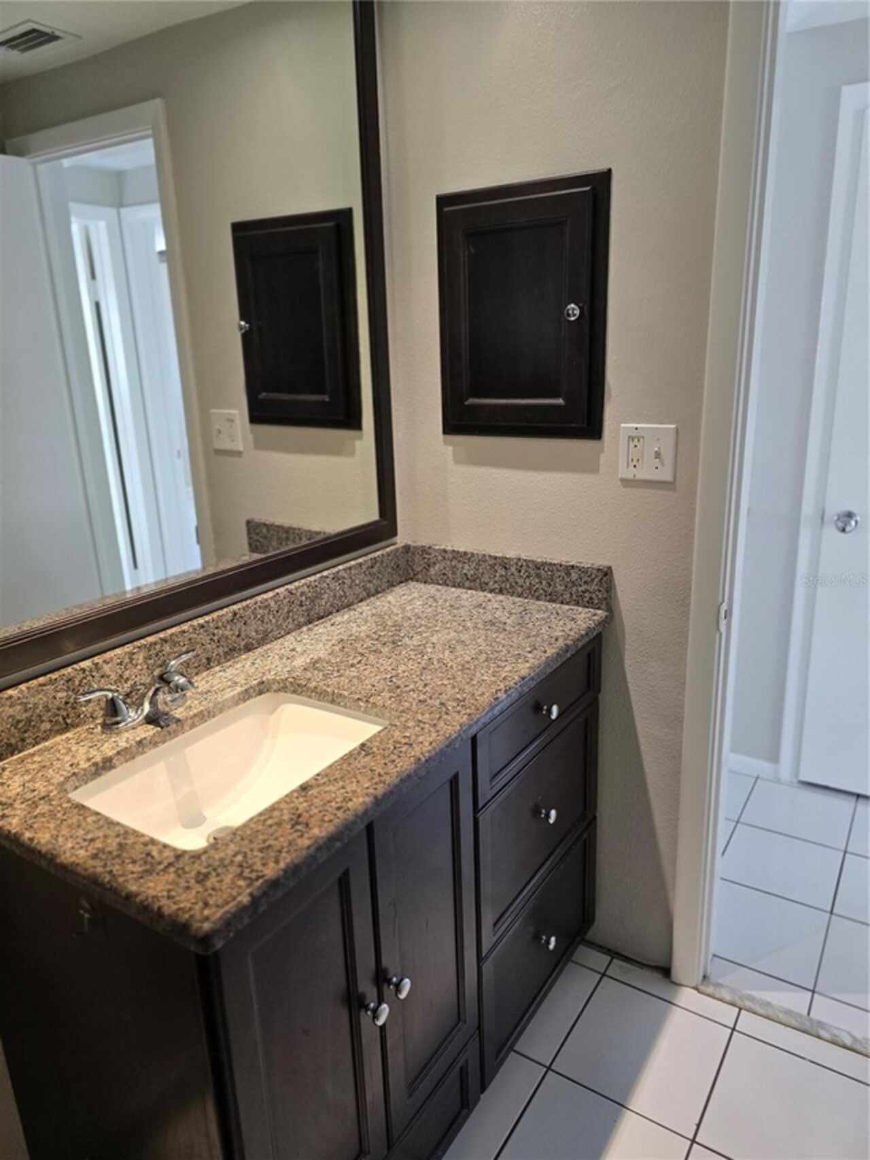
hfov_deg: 58.9
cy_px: 580
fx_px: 771
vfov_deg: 73.9
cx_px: 435
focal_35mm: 23
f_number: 1.7
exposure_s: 1/120
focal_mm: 6.3
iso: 250
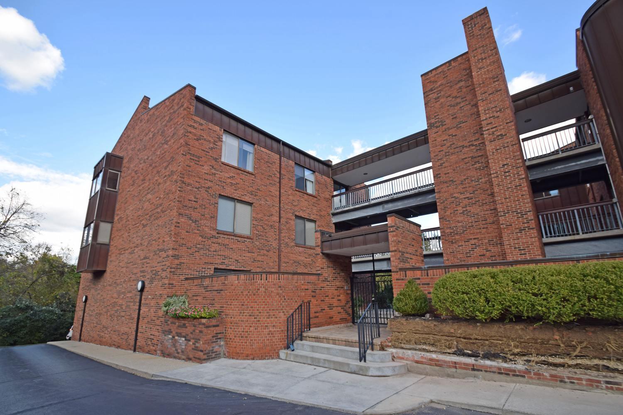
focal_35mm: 15
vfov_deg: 77.3
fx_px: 260
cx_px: 312
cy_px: 208
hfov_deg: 100.4
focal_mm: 10
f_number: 6.3
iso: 100
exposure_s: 1/160
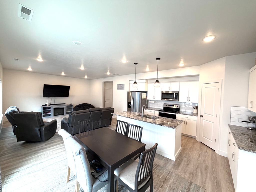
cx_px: 128
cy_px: 96
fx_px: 104
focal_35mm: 14
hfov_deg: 102.1
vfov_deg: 85.7
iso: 160
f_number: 2.2
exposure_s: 1/120
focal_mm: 2.22
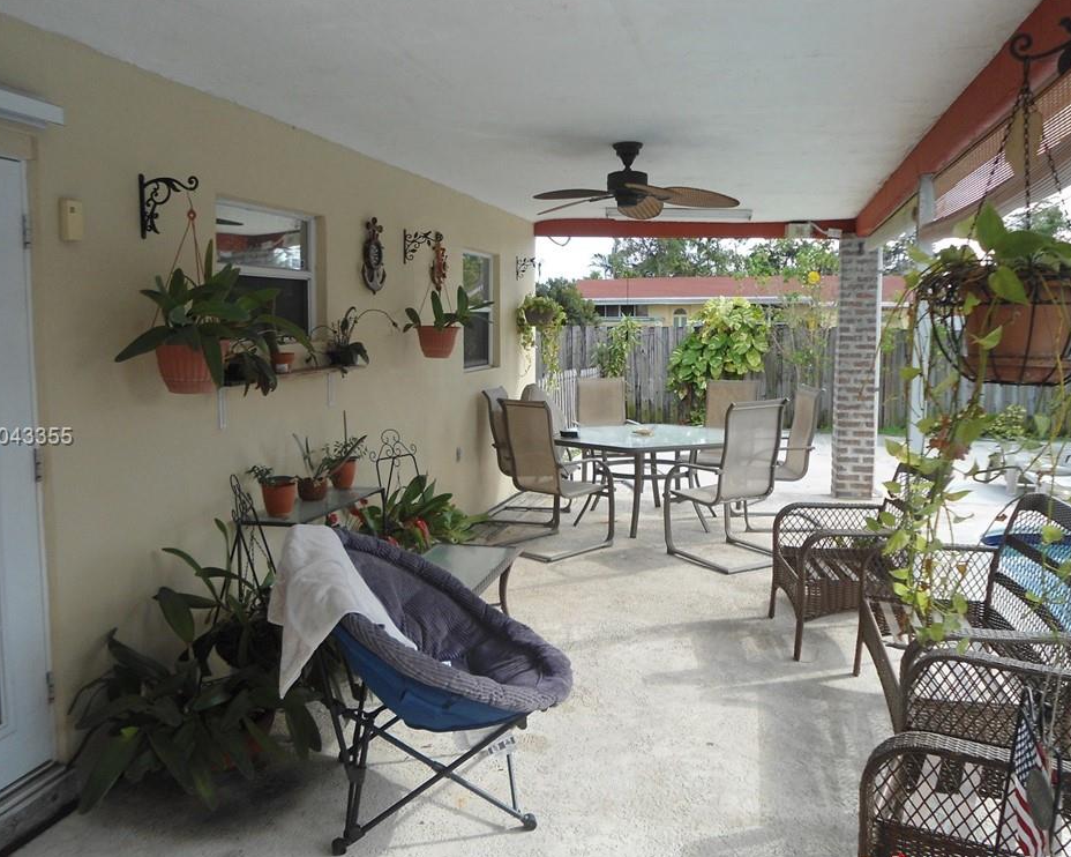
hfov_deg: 62.2
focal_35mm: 28
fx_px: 887
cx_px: 544
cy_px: 438
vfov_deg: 51.5
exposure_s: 1/250
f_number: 2.8
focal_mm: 4.7
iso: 80
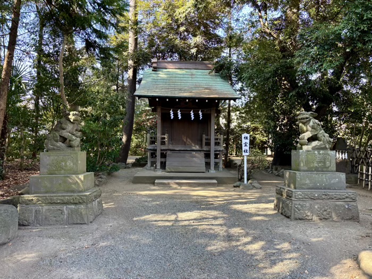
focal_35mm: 26
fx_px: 279
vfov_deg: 53.1
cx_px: 186
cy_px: 140
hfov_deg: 67.3
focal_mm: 5.96
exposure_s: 1/121
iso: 64
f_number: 1.6
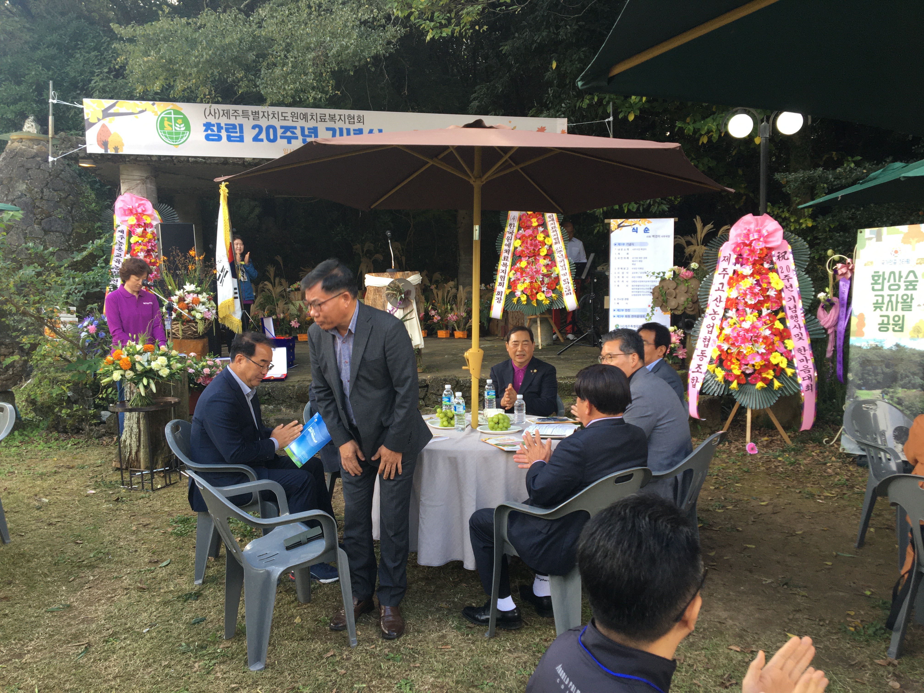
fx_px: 774
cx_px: 462
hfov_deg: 61.7
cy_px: 346
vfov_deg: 48.2
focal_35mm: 29
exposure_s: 1/120
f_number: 2.2
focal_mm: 4.15
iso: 40
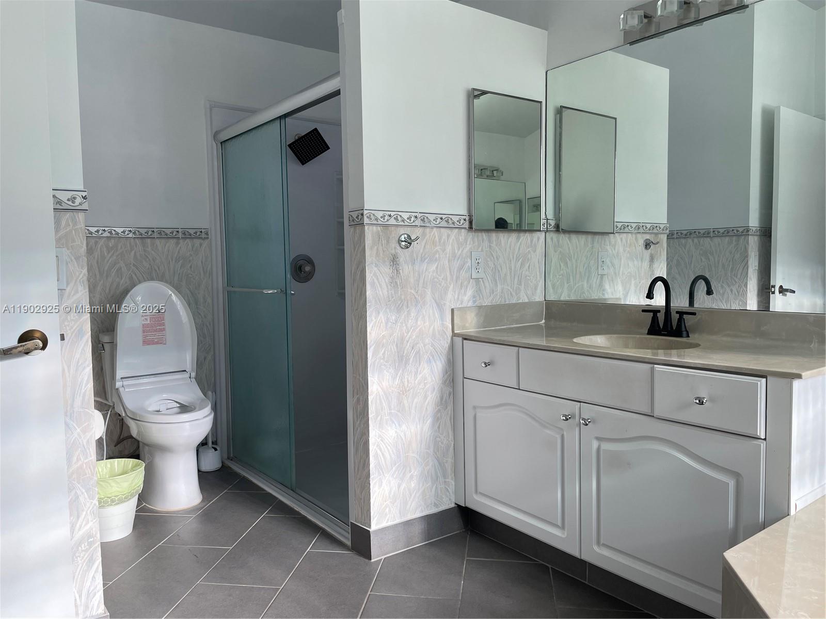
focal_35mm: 26
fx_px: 620
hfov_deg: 67.3
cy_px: 310
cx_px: 413
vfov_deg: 53.1
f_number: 1.6
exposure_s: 1/485
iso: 32
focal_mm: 4.2
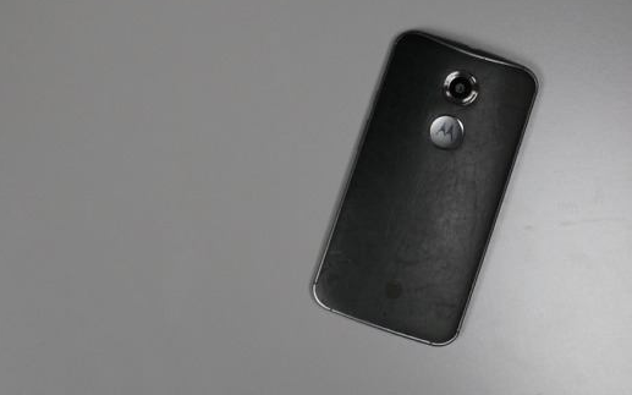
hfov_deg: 30.2
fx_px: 1171
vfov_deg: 19.1
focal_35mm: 68
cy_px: 121
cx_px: 309
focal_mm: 30
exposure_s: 1/60
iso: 800
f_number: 6.3
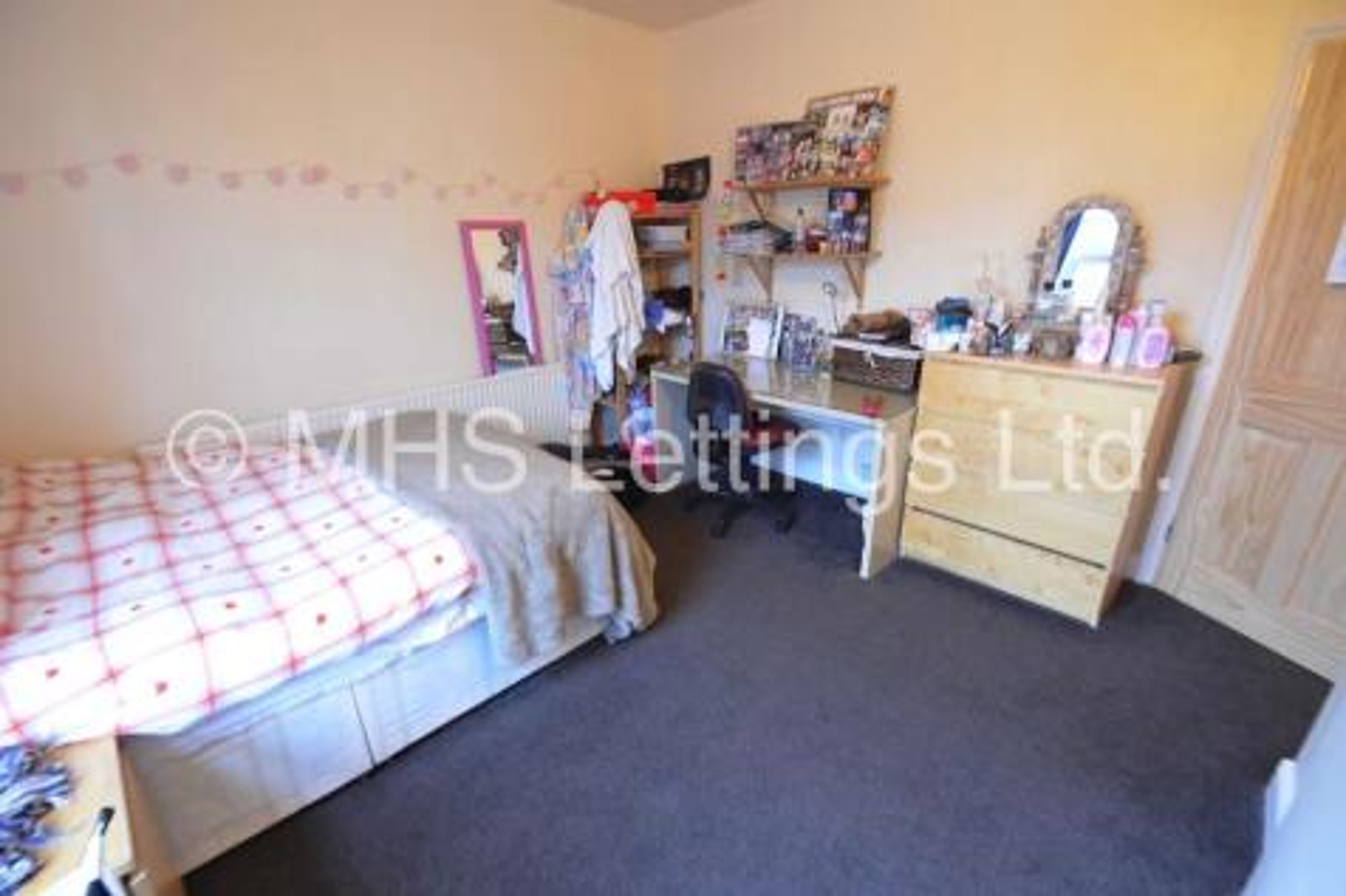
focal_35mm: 15
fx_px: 561
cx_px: 673
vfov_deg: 77.3
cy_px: 448
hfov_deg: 100.4
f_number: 4.5
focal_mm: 10
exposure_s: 1/6
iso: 2500
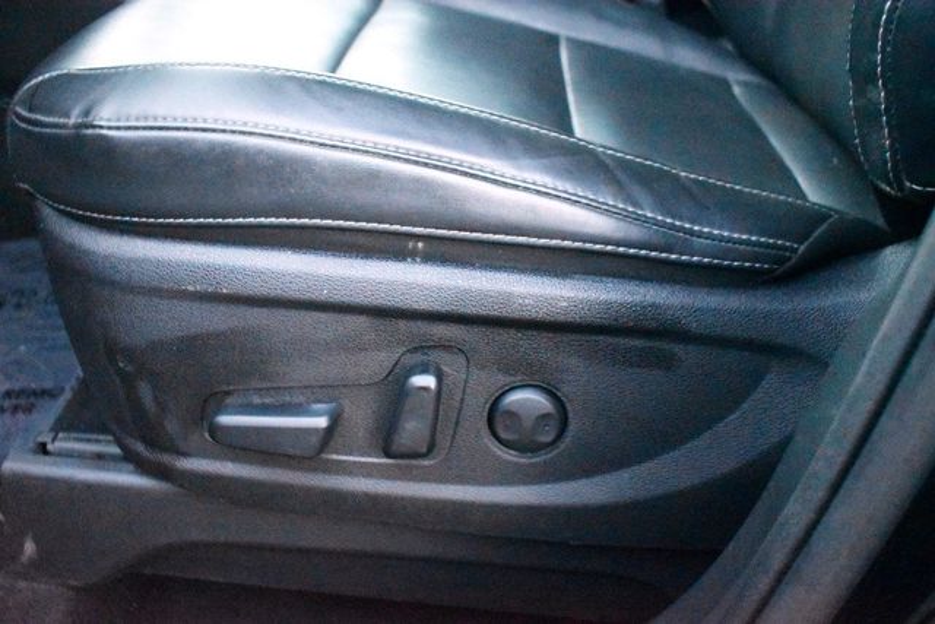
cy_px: 312
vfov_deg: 38.4
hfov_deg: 55.1
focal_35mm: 34
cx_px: 468
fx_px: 896
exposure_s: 1/60
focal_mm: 23
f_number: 3.8
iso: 12800
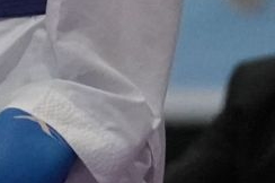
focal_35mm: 1929
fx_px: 14716
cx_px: -252
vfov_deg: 0.7
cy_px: -268
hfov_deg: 1.1
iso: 6400
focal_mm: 174
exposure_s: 1/800
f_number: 2.8
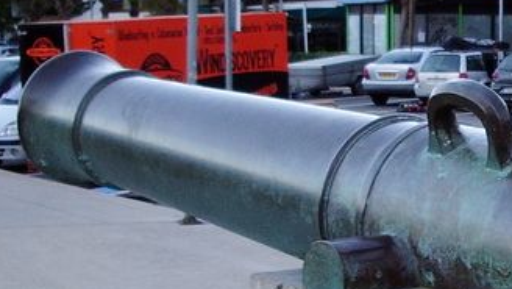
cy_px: 211
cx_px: 582
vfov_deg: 10.2
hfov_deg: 17.3
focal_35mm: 119
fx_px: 1617
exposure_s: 1/60
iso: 100
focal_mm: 5.8
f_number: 2.6
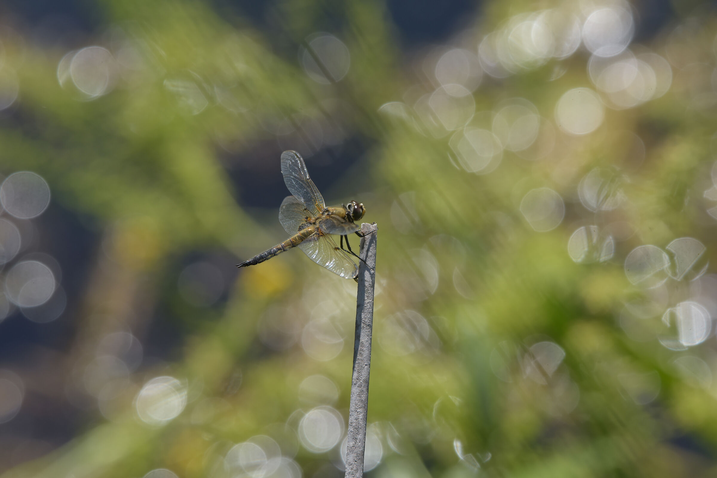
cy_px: 239
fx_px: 7969
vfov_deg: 3.4
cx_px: 358
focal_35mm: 400
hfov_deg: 5.2
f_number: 9
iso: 720
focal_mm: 400
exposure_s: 1/1000
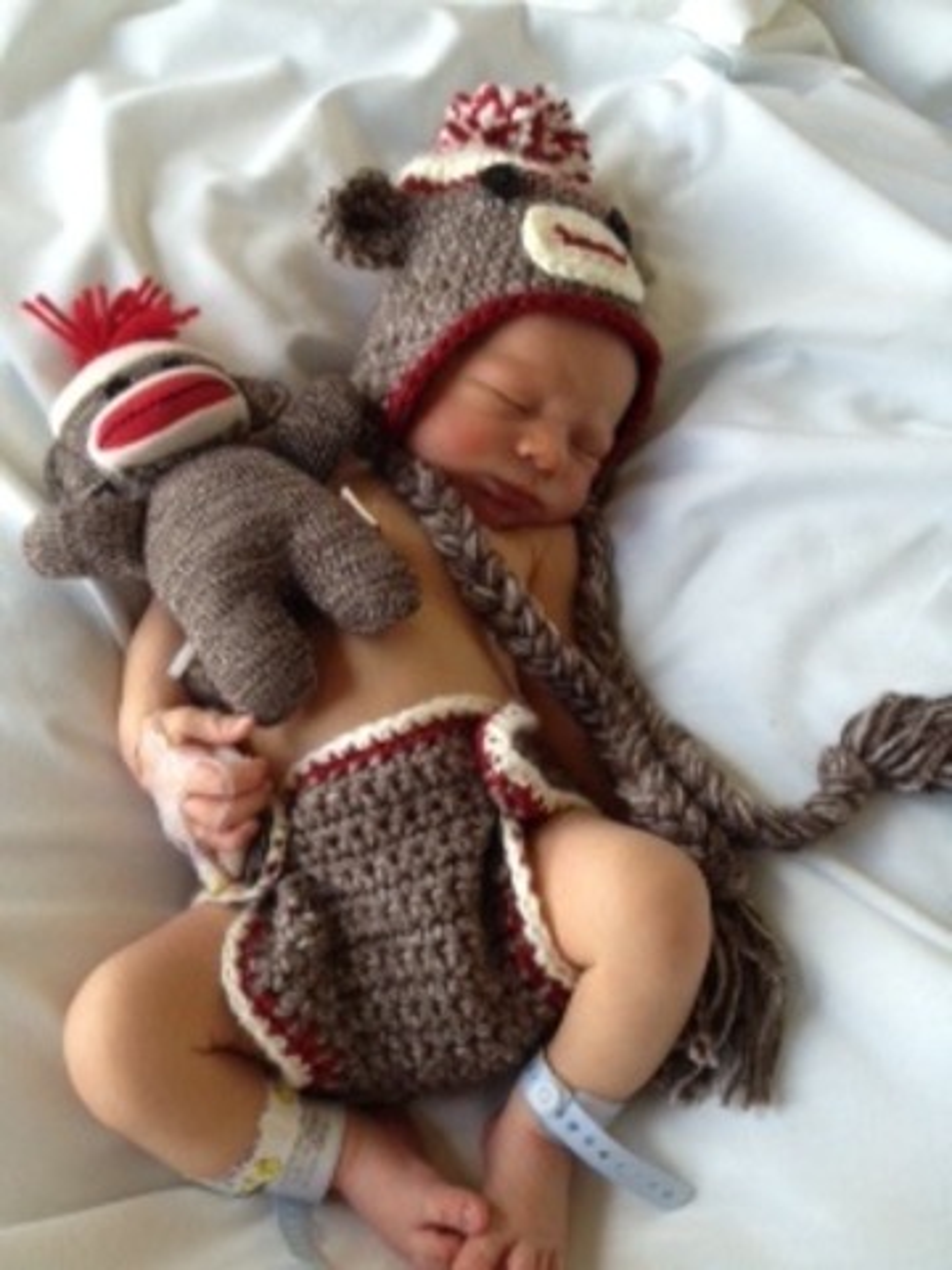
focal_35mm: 35
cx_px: 476
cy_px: 635
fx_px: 1283
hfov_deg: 40.7
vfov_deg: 52.6
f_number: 2.4
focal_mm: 4.28
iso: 160
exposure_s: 1/20
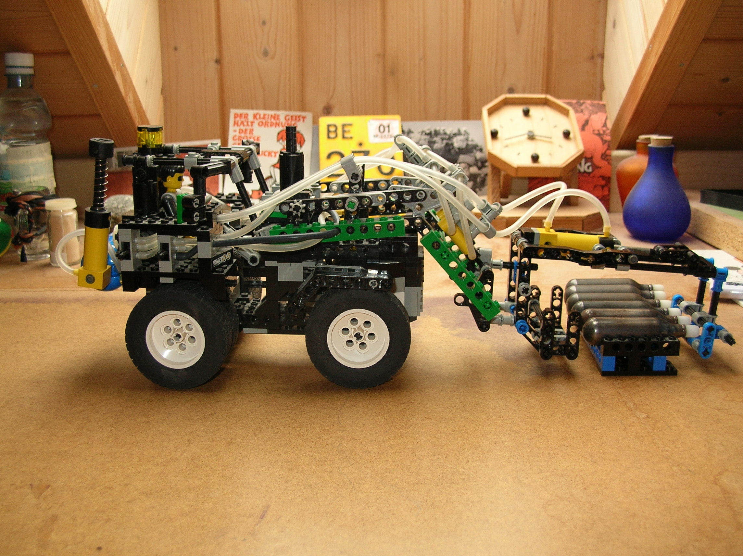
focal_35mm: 36
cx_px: 372
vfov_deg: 39.6
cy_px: 278
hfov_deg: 51.4
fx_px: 772
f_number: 2.7
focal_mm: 6
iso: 50
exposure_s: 1/60.1
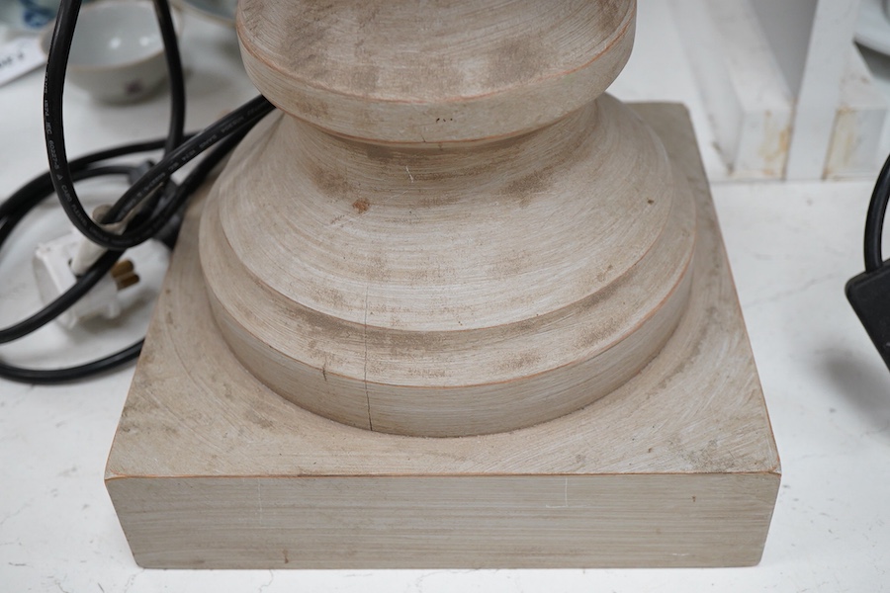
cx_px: 445
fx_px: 1112
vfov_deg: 29.9
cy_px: 296
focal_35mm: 45
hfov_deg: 43.6
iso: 1250
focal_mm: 30
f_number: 8
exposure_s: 1/125
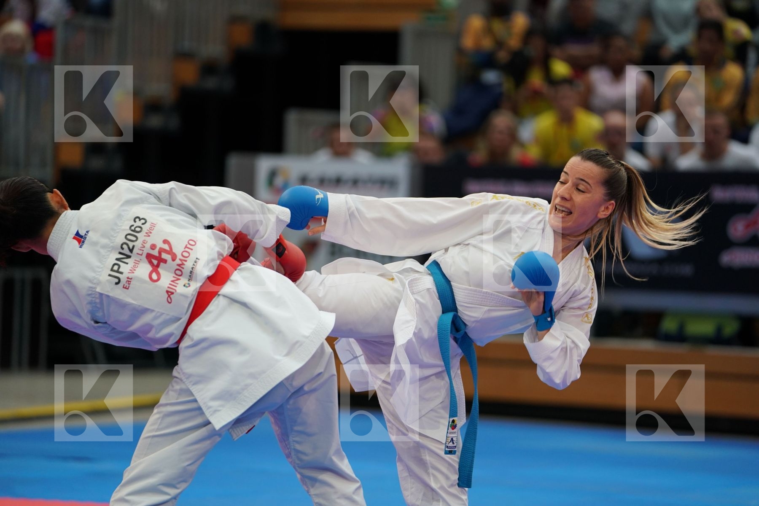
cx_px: 380
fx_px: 3837
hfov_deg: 11.3
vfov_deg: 7.5
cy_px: 253
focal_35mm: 182
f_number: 2.8
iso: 1250
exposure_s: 1/1000
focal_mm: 182
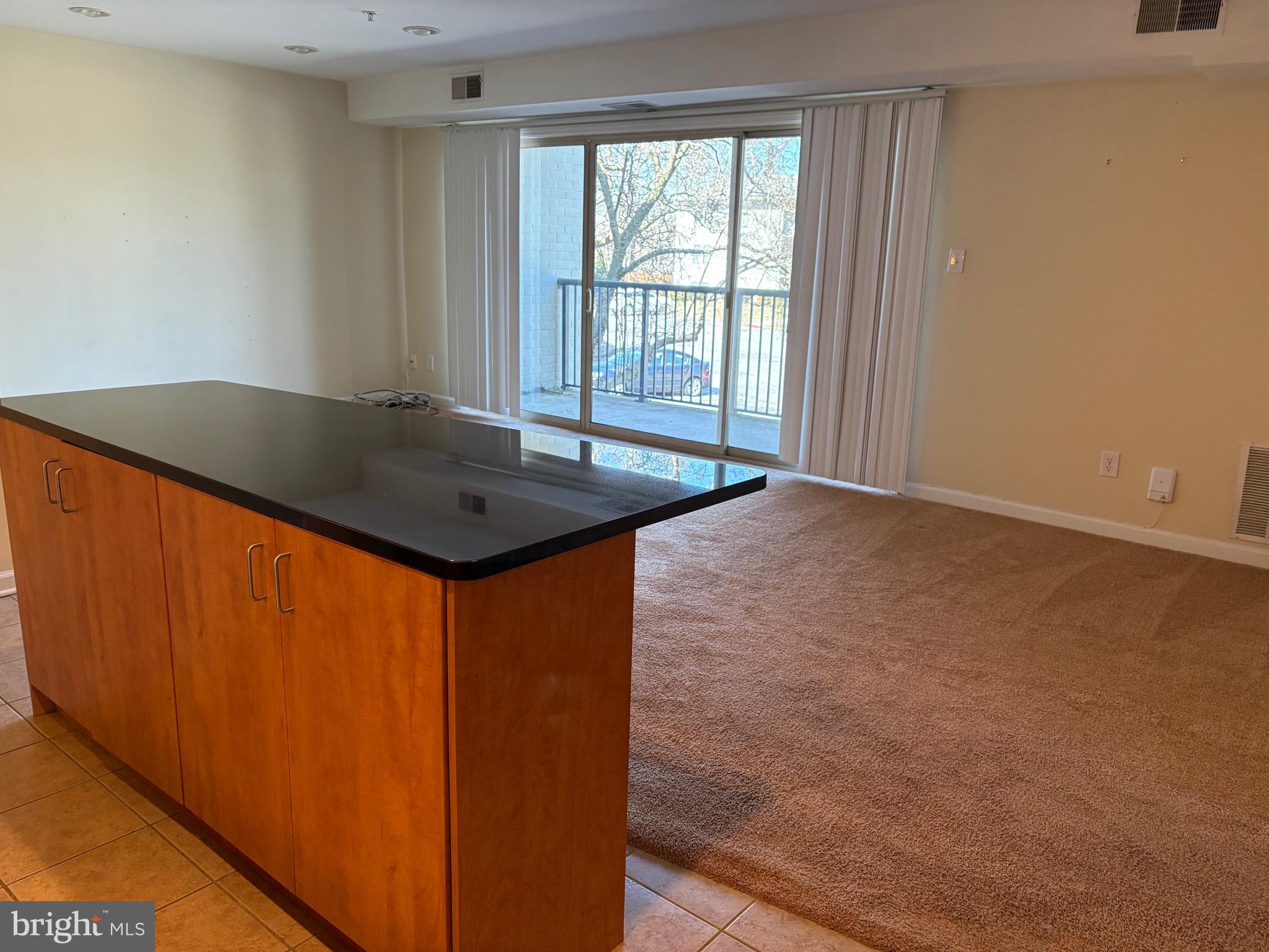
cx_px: 634
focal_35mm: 26
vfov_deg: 53.1
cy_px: 476
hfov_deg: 67.3
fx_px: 953
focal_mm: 5.96
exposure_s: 1/120
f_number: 1.6
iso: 160
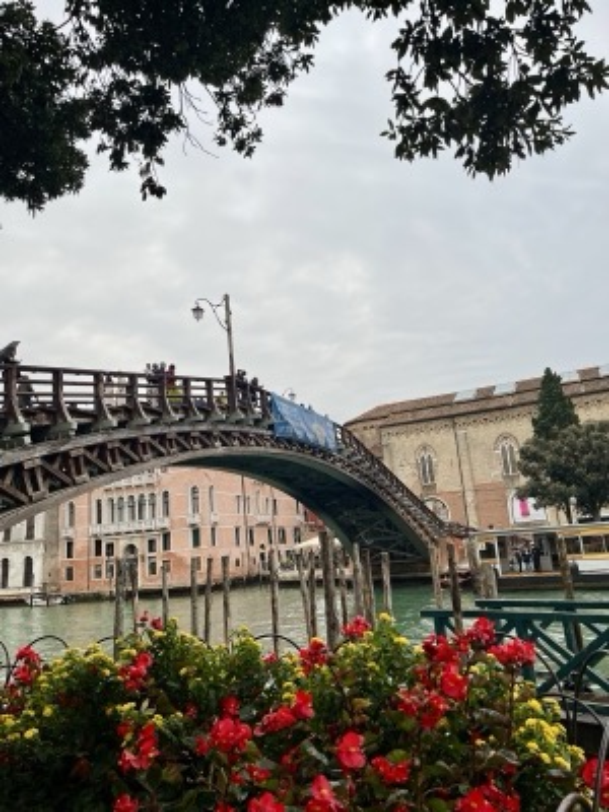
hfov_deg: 53.1
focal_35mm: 26
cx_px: 304
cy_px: 406
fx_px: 610
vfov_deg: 67.3
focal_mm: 5.1
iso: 32
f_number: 1.6
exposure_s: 1/122
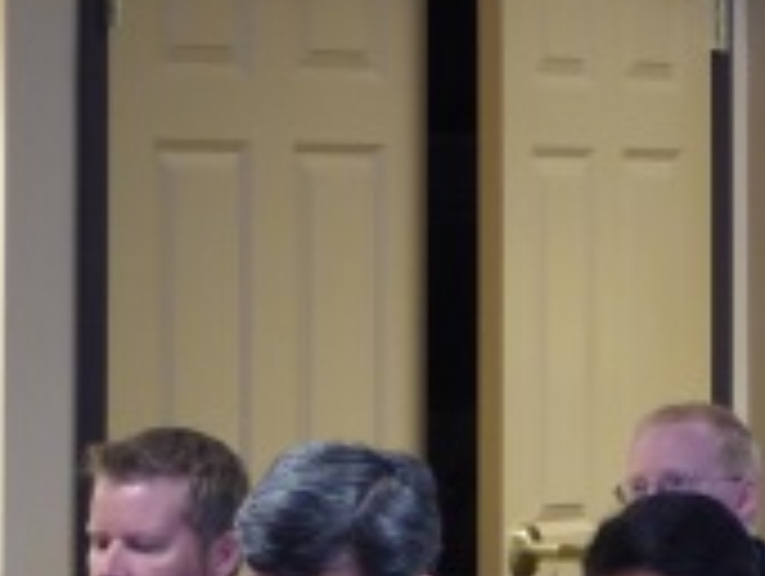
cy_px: 133
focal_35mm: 311
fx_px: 6883
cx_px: 1012
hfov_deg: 6.3
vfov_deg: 4.8
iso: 400
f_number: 5.1
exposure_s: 1/6
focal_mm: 19
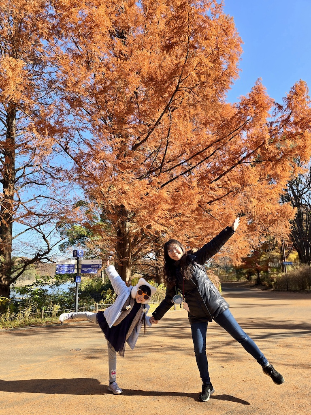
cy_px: 208
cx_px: 156
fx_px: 276
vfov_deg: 73.9
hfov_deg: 58.9
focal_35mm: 23
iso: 12
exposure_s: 1/303
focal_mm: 6.3
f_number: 1.7
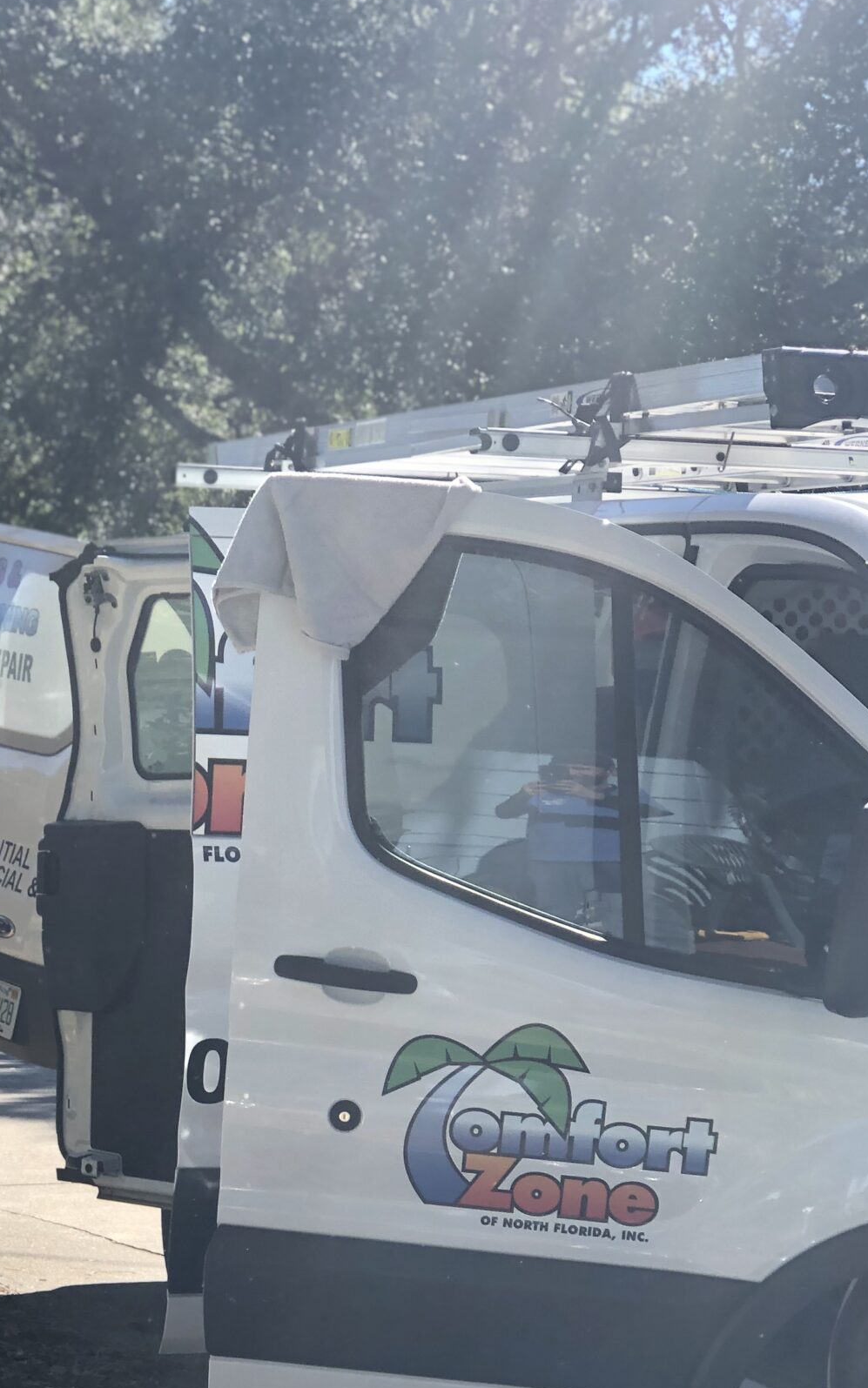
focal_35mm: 97
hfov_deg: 13.4
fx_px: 3671
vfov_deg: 21.2
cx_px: 70
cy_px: 1101
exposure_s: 1/333
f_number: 2.8
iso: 20
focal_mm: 6.6
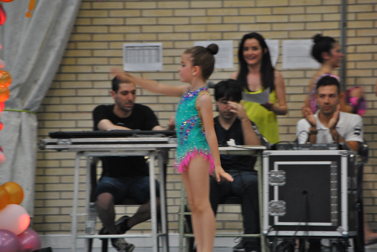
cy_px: 126
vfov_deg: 4.6
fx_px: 3145
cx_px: 188
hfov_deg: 6.9
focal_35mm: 300
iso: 800
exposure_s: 1/80
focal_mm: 200
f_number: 6.3
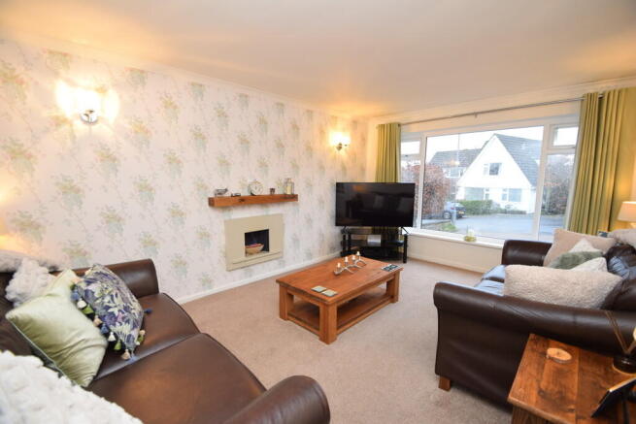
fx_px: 265
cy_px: 212
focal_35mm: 15
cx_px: 318
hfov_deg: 100.4
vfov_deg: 77.4
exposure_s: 1/80
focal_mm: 10
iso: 800
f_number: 4
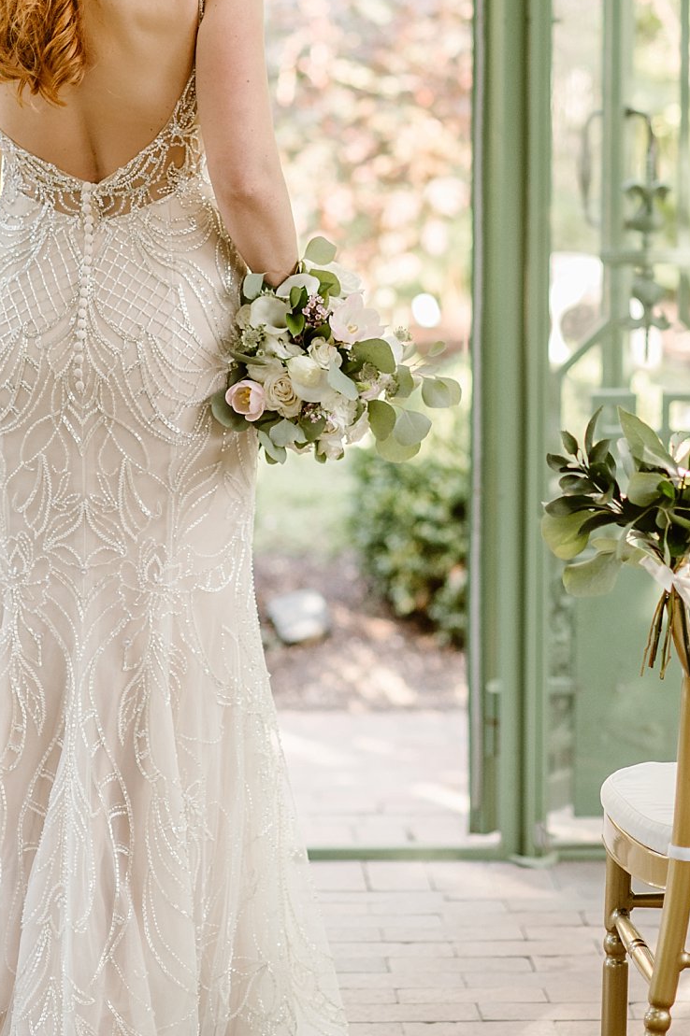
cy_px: 214
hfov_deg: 8.7
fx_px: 4519
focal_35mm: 157
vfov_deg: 13.0
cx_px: 271
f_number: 2
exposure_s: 1/400
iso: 640
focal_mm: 85
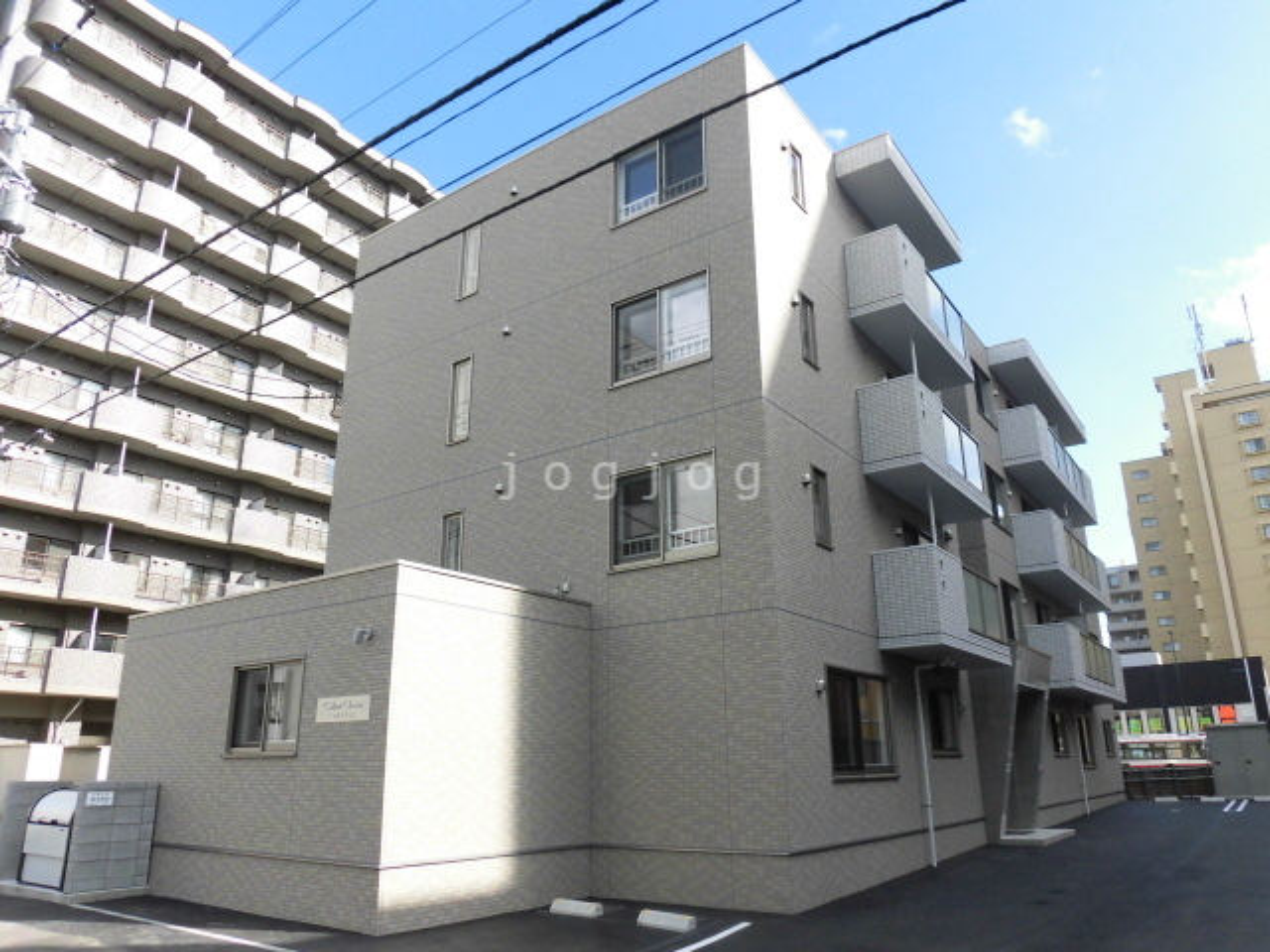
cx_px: 635
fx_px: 881
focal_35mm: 24
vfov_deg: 56.8
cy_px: 476
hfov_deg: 71.6
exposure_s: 1/640
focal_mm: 4.3
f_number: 3.1
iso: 100
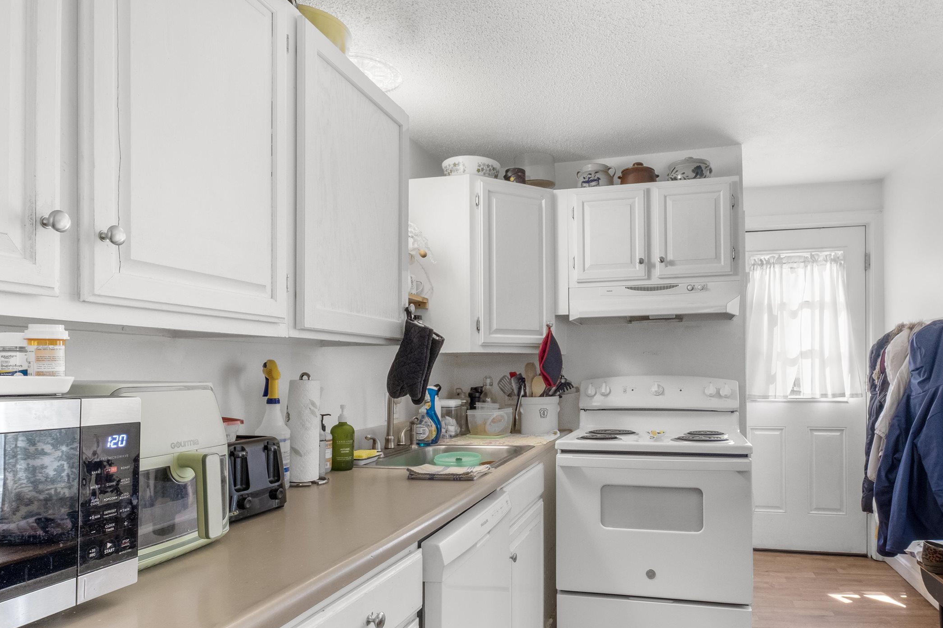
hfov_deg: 78.3
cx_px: 526
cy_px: 348
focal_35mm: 22
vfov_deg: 57.1
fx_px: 576
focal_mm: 10
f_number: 8
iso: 400
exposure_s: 1/150
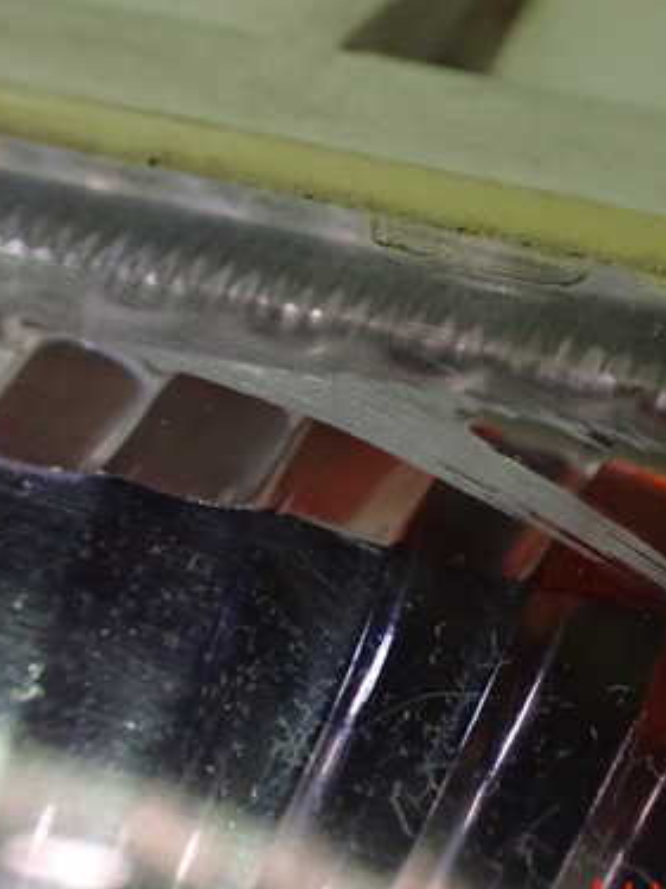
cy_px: 401
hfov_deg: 30.1
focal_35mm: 48
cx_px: 417
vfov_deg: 39.6
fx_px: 1232
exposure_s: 1/50
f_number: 2.3
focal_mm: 5.4
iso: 800
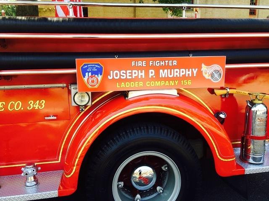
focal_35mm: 29
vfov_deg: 48.2
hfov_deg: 61.7
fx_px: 225
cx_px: 134
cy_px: 100
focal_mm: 4.15
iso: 32
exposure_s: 1/208
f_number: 2.2
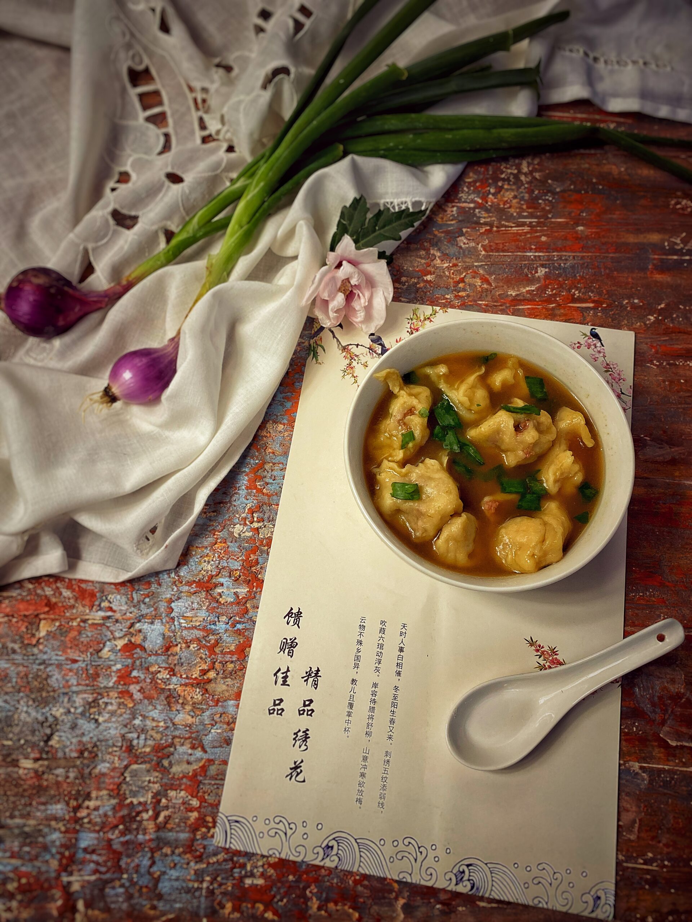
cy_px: 461
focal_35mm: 26
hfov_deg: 53.1
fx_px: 693
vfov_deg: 67.3
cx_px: 346
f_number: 1.8
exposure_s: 1/100
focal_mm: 4.25
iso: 125
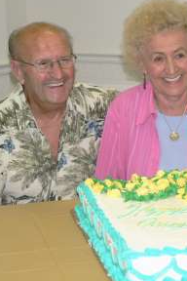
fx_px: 888
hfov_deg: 11.9
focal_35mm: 114
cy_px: 139
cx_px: 174
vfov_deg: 17.9
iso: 80
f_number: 2.8
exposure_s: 1/60
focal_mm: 13.2
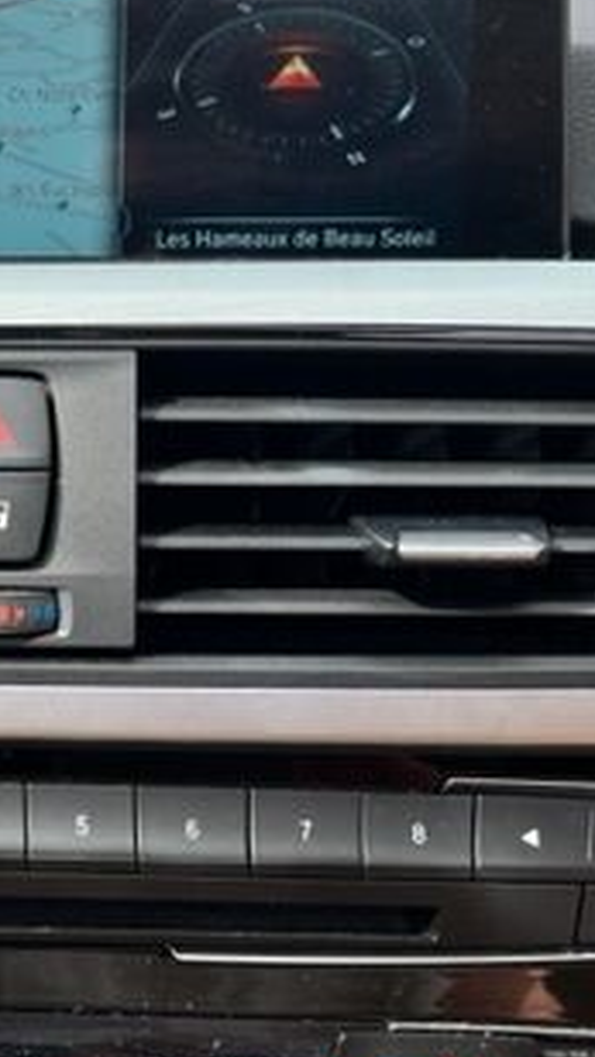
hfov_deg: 19.5
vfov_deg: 35.4
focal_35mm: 59
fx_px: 1653
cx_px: -65
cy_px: 606
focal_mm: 5.7
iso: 50
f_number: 1.5
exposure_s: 1/539
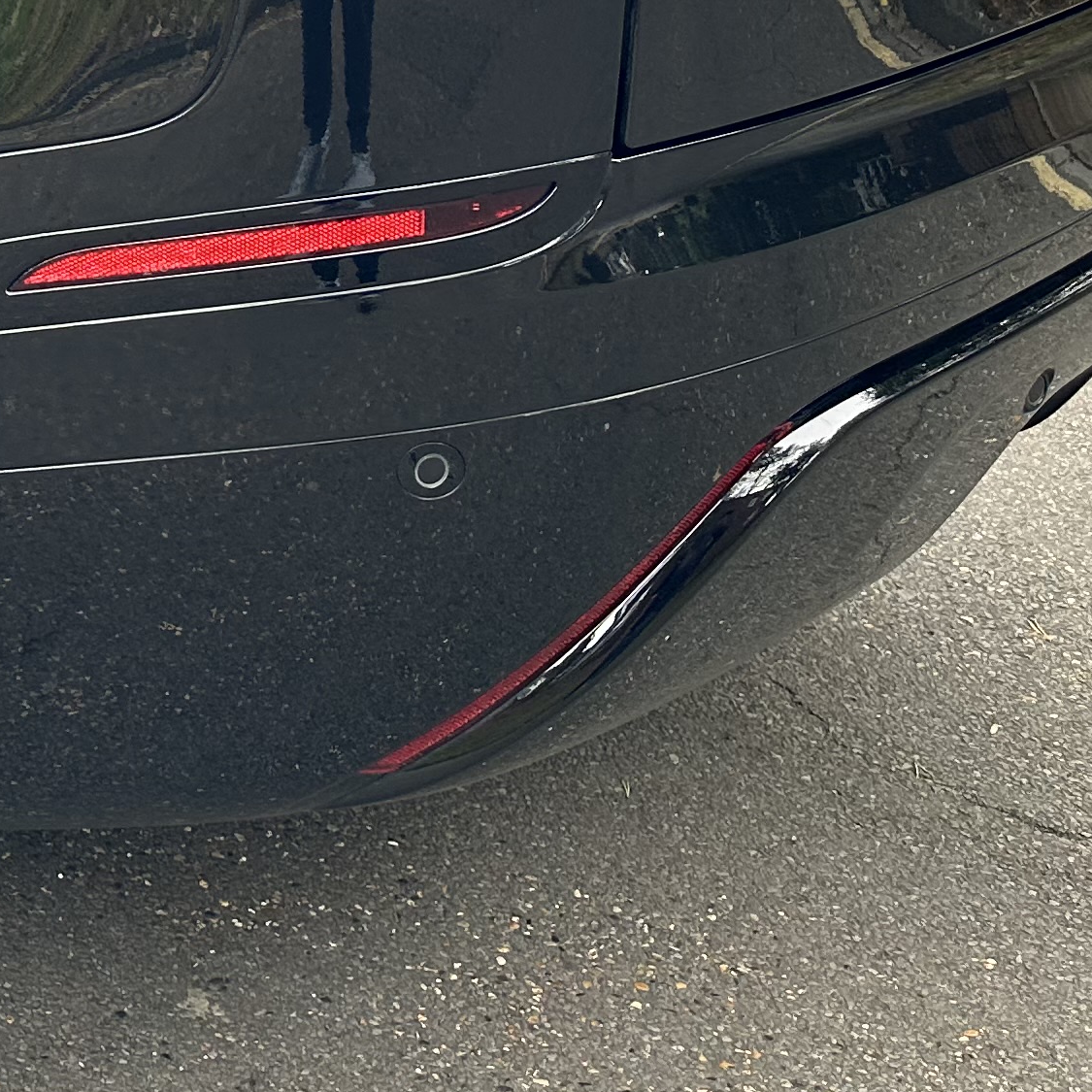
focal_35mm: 76
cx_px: -477
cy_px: -241
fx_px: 2712
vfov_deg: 21.1
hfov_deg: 20.1
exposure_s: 1/121
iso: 64
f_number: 1.78
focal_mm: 6.86
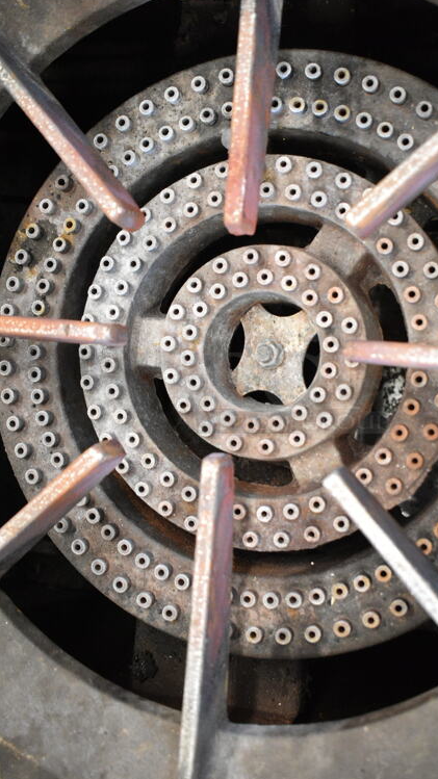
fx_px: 950
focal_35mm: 46
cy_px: 379
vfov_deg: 44.6
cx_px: 283
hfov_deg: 25.8
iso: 1800
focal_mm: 24
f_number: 4
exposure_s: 1/40
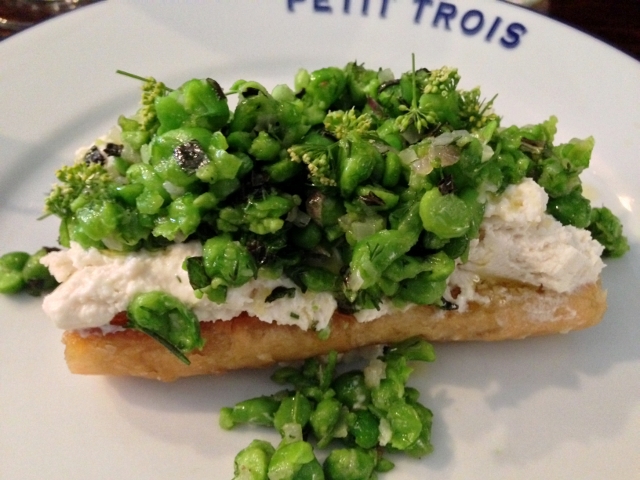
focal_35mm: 33
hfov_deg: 55.4
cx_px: 320
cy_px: 240
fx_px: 610
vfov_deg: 42.9
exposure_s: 1/15
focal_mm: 4.12
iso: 800
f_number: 2.4
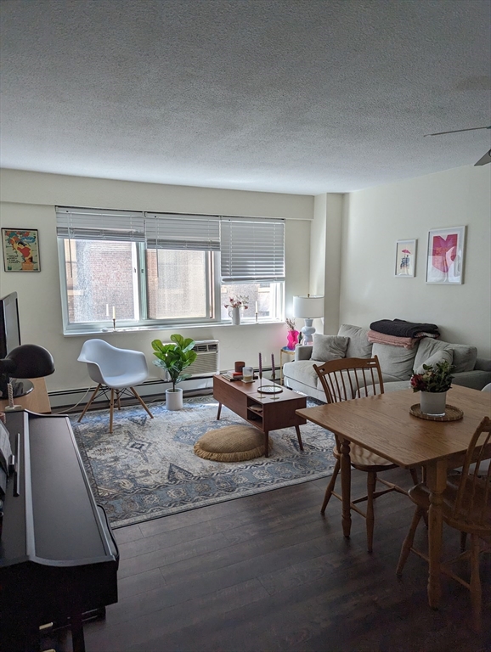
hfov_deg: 56.9
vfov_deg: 71.5
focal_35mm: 24
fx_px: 453
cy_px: 326
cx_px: 246
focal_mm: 6.81
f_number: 1.85
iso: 83
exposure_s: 1/164
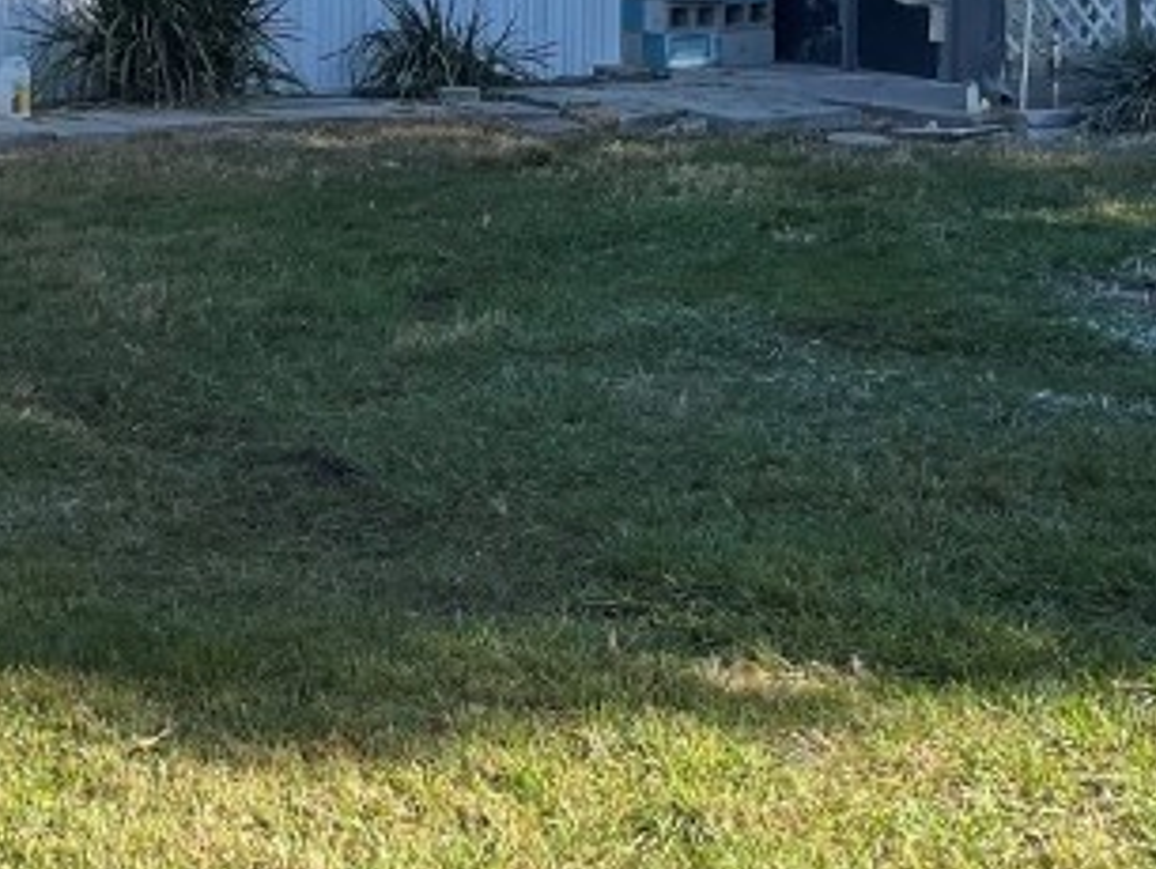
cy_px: -91
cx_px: 438
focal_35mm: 87
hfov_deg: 22.4
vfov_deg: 16.5
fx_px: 2908
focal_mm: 4.2
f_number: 1.6
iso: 32
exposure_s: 1/1366
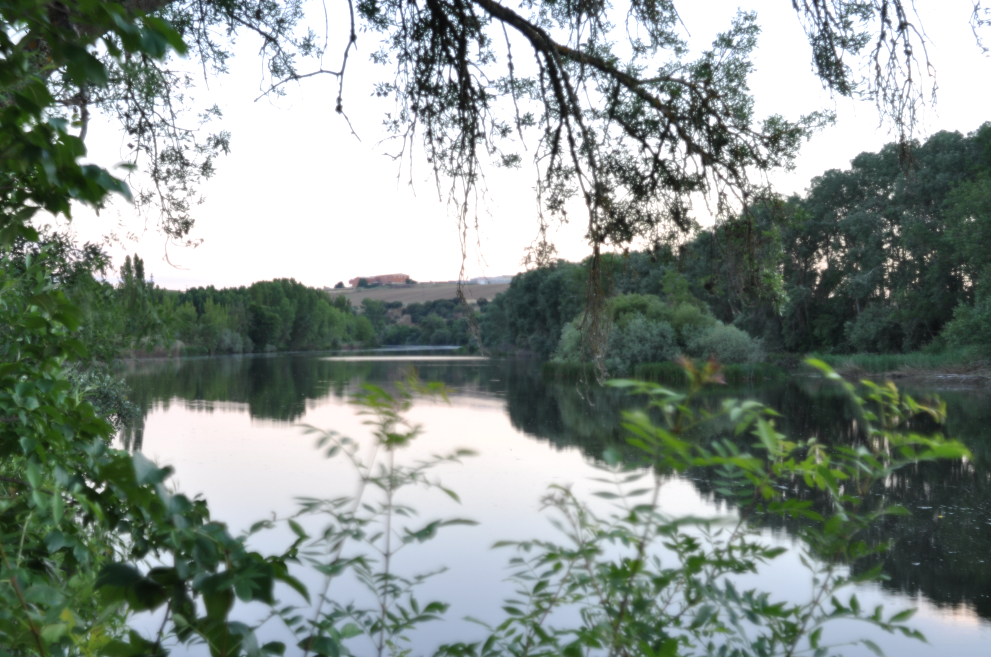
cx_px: 496
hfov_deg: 37.9
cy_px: 328
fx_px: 1443
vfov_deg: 25.7
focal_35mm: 52
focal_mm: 35
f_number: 18
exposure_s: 1/1.6
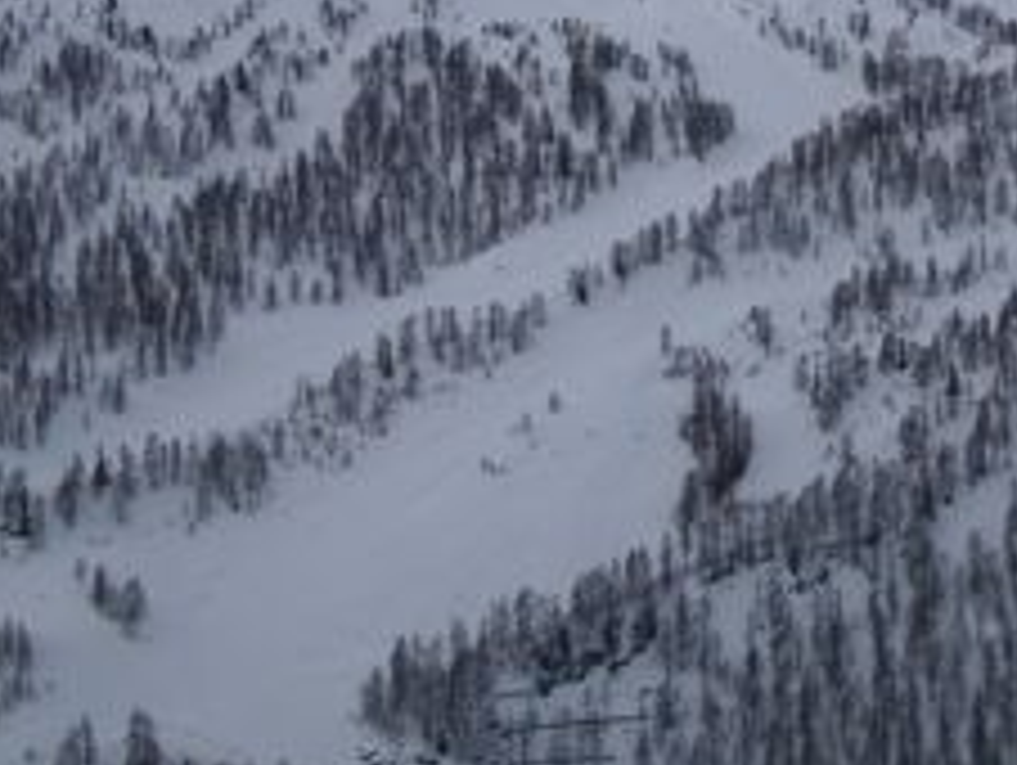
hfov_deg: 19.7
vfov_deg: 14.7
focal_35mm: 99
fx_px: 2912
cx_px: 693
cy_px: 18
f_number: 5.6
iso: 64
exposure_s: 1/840
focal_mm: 5.7
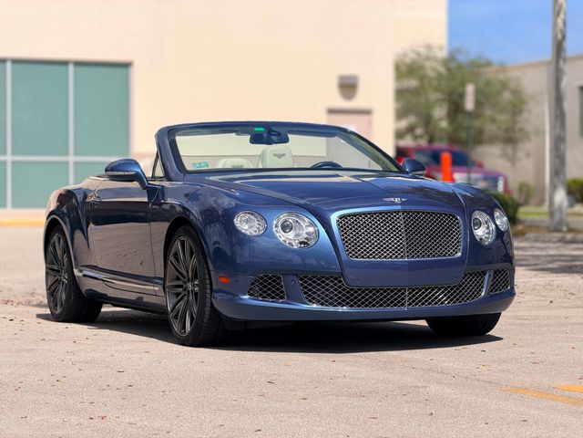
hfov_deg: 19.6
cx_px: 292
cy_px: 219
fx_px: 1684
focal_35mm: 100
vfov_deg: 14.8
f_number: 2.8
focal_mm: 16.89
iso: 20
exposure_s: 1/799
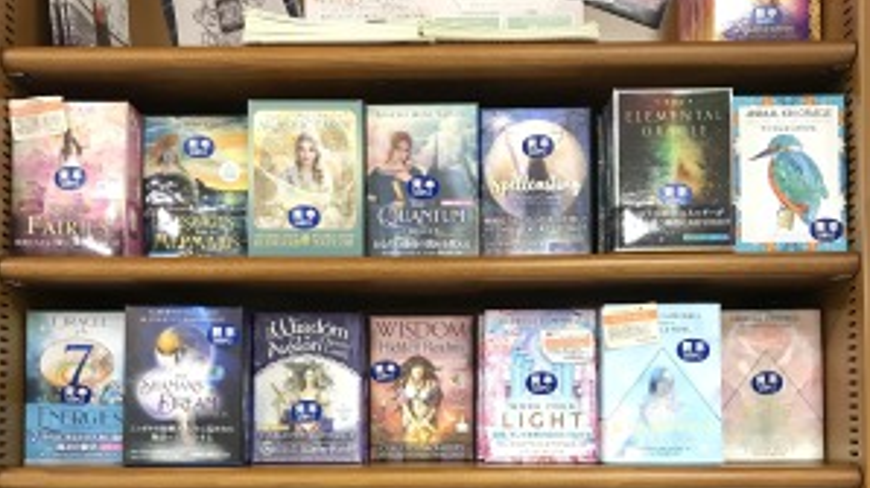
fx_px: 945
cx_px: 435
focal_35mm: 41
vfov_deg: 28.3
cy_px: 392
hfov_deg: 49.4
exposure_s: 1/33
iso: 40
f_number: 1.8
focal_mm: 3.99
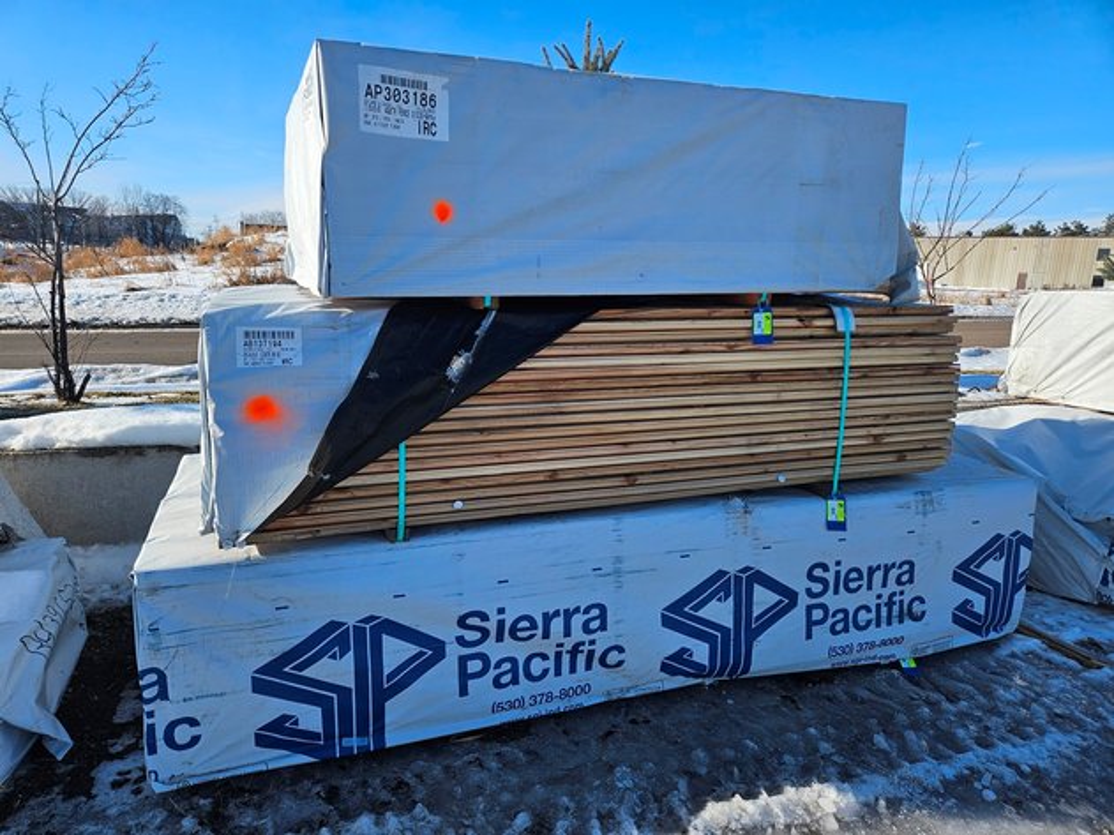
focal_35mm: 23
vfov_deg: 58.9
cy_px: 418
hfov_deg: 73.9
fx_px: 740
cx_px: 557
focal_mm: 5.4
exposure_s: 1/1925
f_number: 1.8
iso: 25
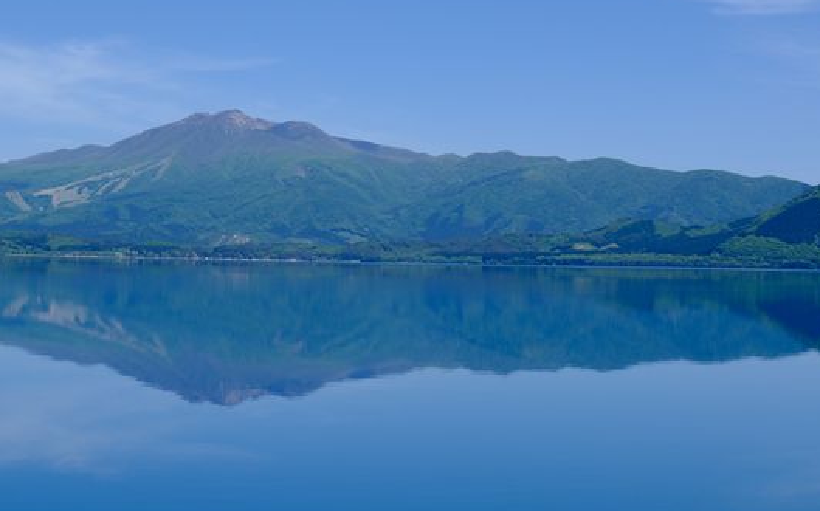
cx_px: 245
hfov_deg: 28.3
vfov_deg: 18.0
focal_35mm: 72
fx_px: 1608
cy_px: 162
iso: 125
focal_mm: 30.2
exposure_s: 1/500
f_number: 5.6
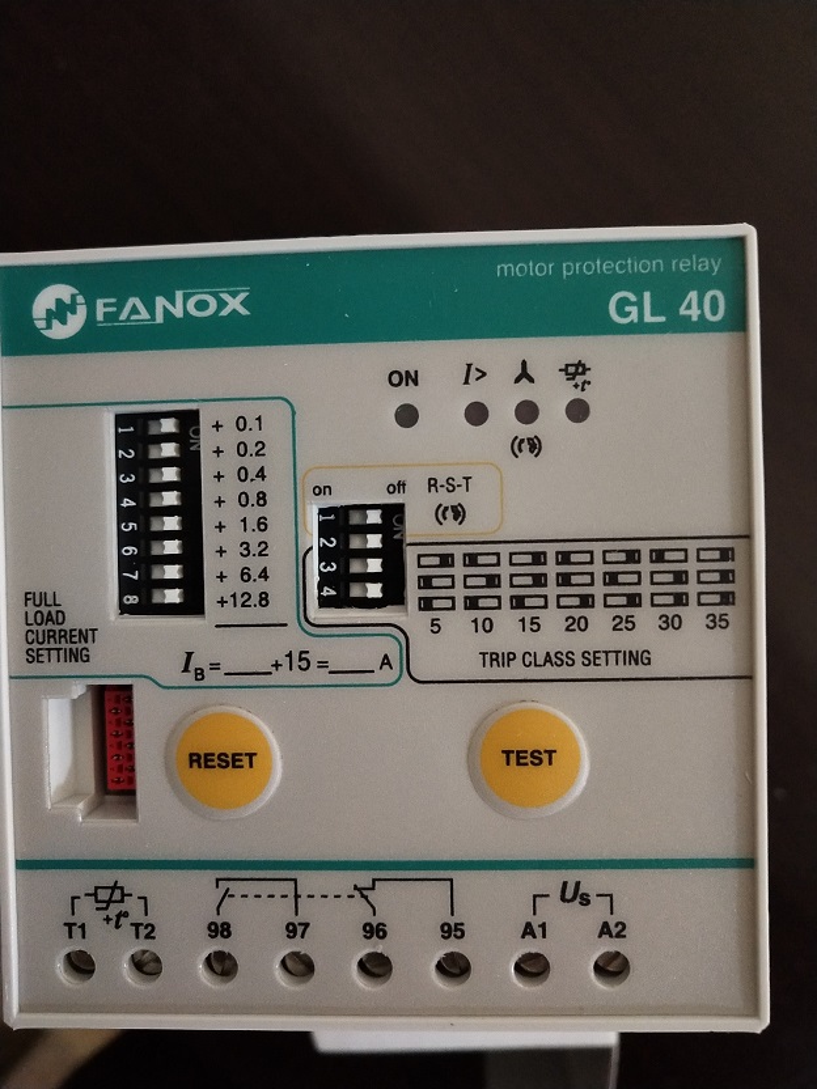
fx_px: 944
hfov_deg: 46.8
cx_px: 408
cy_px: 544
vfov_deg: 60.0
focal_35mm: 30
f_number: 1.8
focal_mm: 3.95
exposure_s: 1/16.7
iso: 657
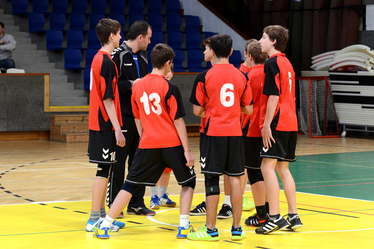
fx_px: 1091
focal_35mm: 105
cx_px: 187
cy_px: 124
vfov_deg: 13.0
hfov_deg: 19.5
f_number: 3.5
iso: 1600
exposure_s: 1/200
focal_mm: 70
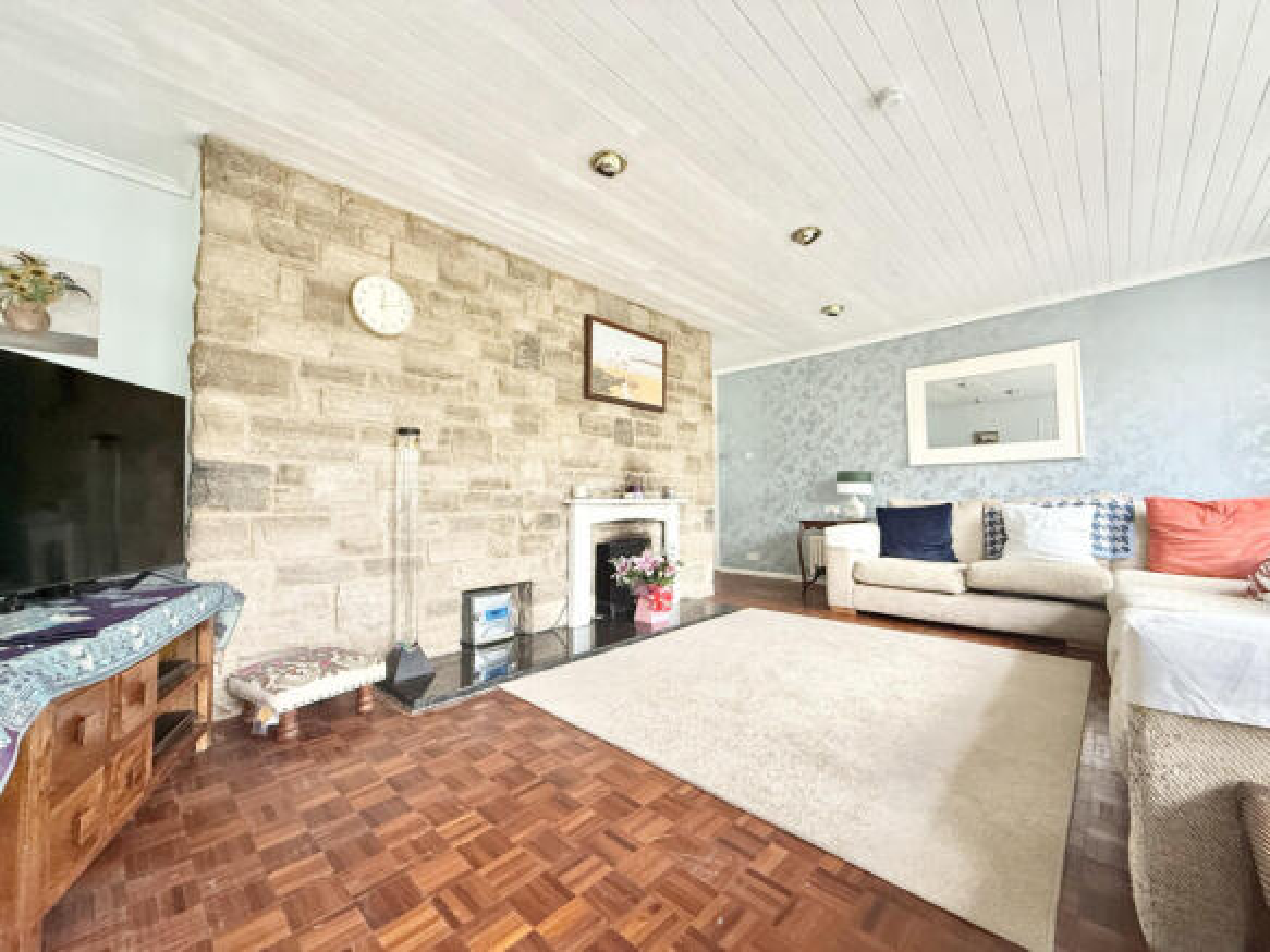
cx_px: 635
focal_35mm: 14
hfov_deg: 102.1
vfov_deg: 85.7
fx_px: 514
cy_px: 476
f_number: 2.2
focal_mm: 2.22
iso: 320
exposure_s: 1/99
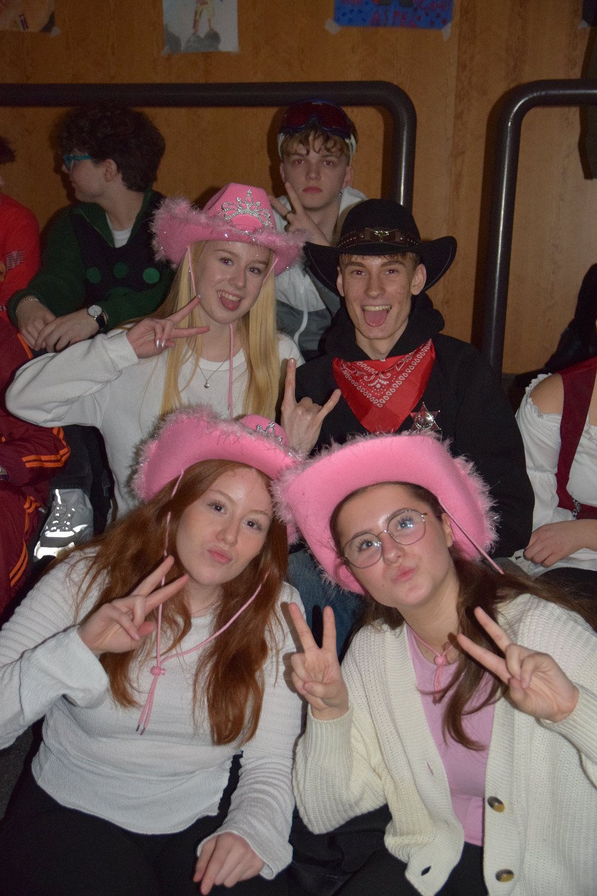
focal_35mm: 42
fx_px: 1045
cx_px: 298
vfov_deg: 46.4
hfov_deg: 31.9
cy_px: 448
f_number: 3.2
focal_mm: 28
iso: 1800
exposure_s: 1/60
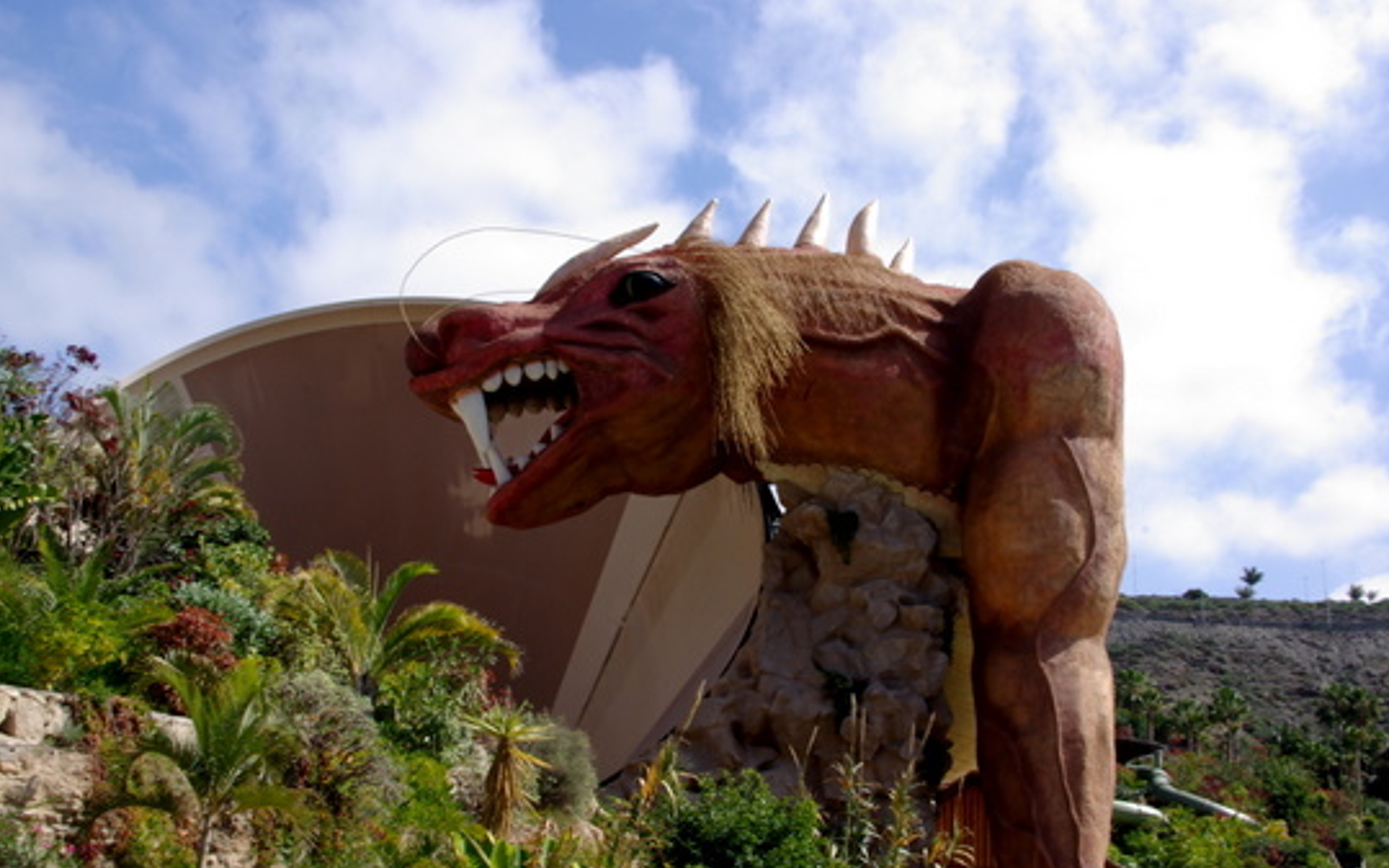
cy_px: 460
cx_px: 711
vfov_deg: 32.0
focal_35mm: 40
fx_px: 1514
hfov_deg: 49.3
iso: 100
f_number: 16
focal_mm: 22
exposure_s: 1/10
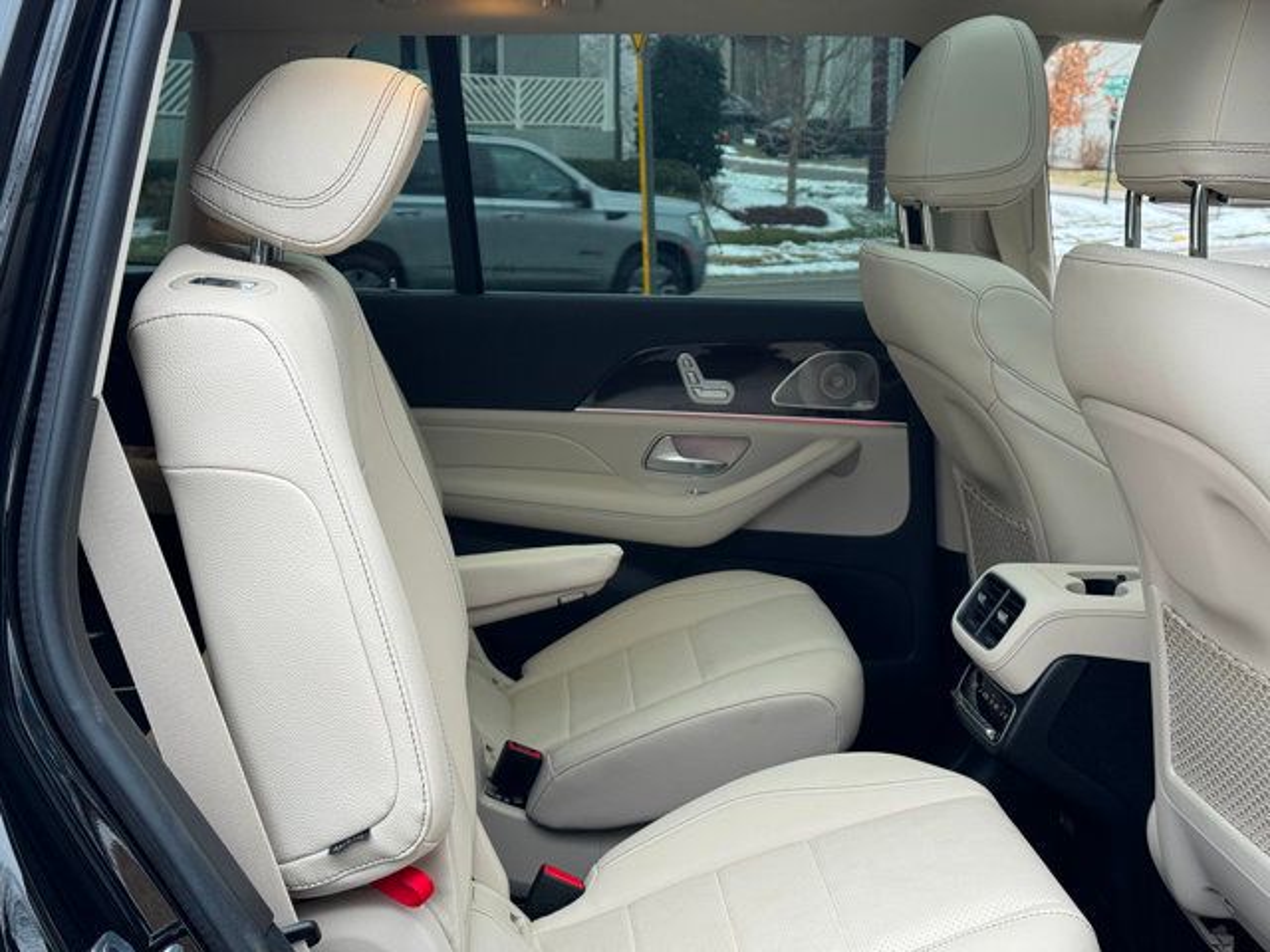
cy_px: 476
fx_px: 1761
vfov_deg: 30.3
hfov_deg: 39.7
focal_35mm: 48
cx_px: 635
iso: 100
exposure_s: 1/116
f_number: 1.78
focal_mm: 6.76
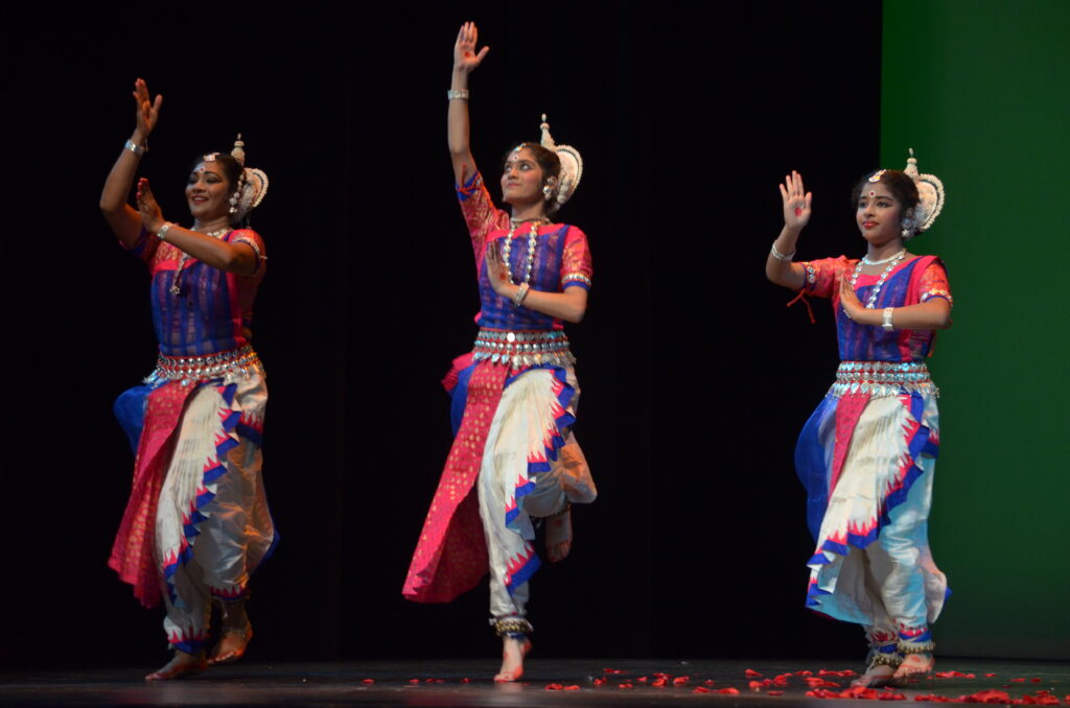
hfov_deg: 14.0
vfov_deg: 9.3
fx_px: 4360
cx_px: 535
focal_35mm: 147
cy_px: 354
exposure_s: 1/200
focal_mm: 98
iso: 1000
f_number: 5.6
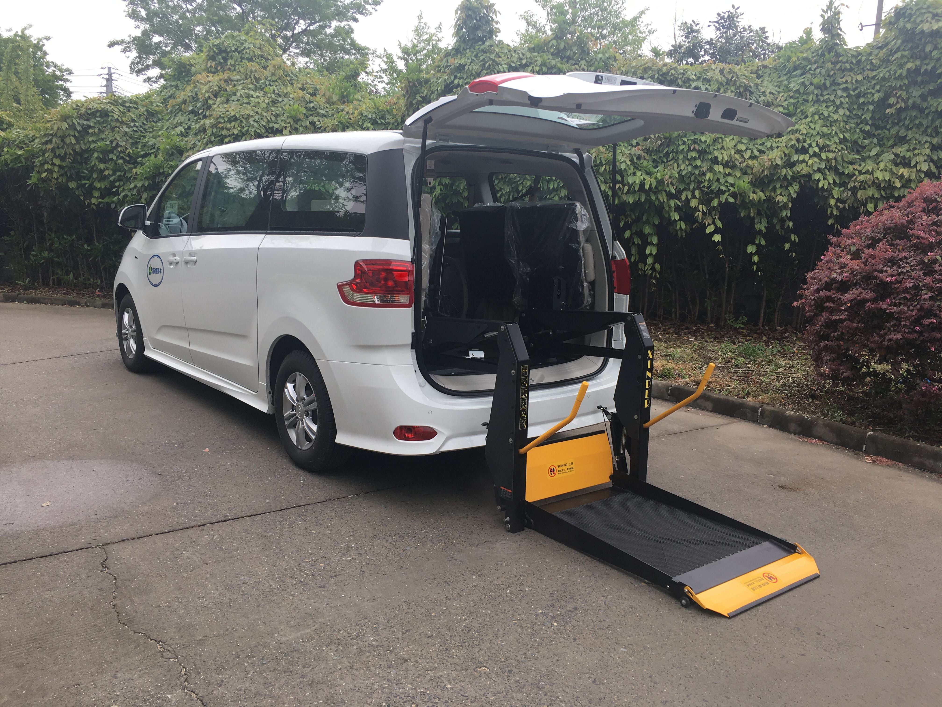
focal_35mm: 29
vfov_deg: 48.2
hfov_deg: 61.7
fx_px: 789
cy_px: 354
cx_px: 471
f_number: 2.2
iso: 25
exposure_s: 1/407
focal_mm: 4.15
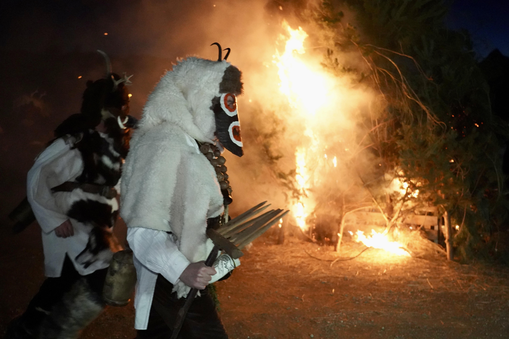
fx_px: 537
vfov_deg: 35.0
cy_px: 170
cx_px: 254
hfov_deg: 50.7
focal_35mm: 38
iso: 16000
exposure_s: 1/200
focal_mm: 38
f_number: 4
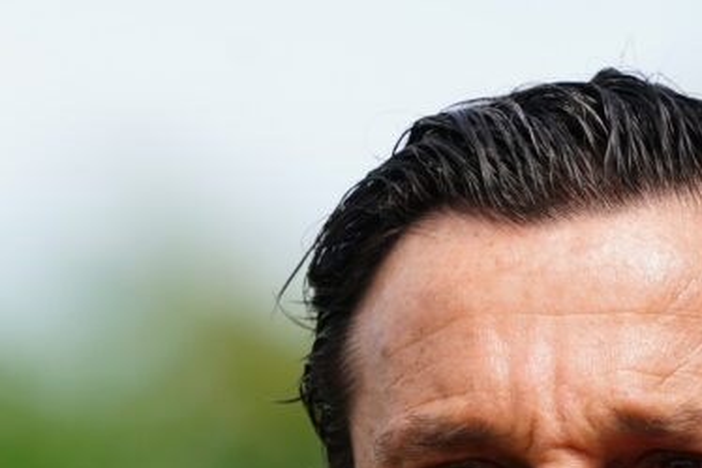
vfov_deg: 1.0
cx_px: 120
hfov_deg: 1.5
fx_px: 26293
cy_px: 718
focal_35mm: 1349
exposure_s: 1/1250
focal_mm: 420
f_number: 6.3
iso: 640
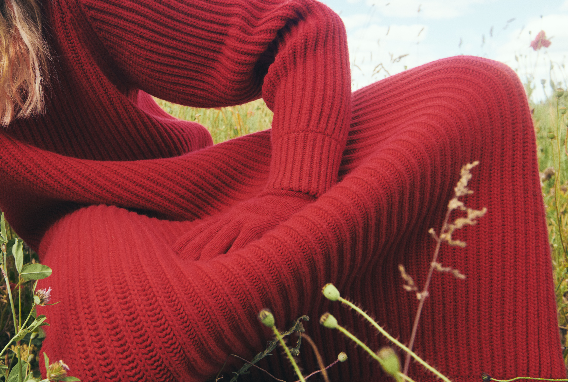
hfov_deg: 45.5
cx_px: 184
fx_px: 665
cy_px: 105
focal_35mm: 42
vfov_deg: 31.6
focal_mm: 24
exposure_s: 1/640
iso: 400
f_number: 5.6
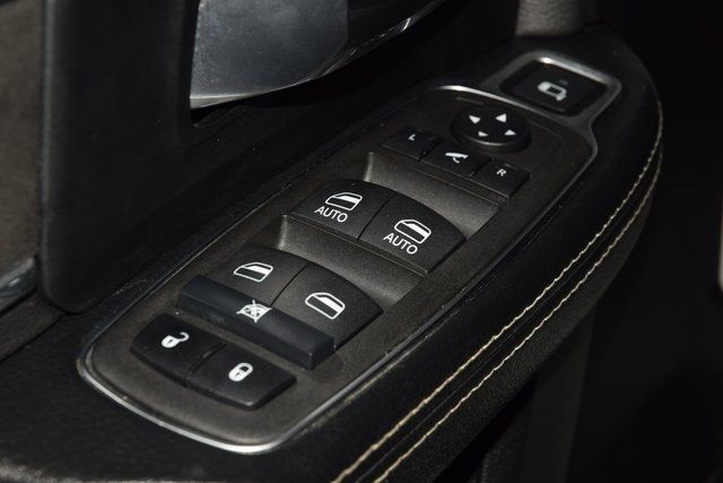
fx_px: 2109
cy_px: 242
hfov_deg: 19.5
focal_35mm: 105
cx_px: 362
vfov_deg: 13.0
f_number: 8
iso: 100
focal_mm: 70
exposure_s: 1/125
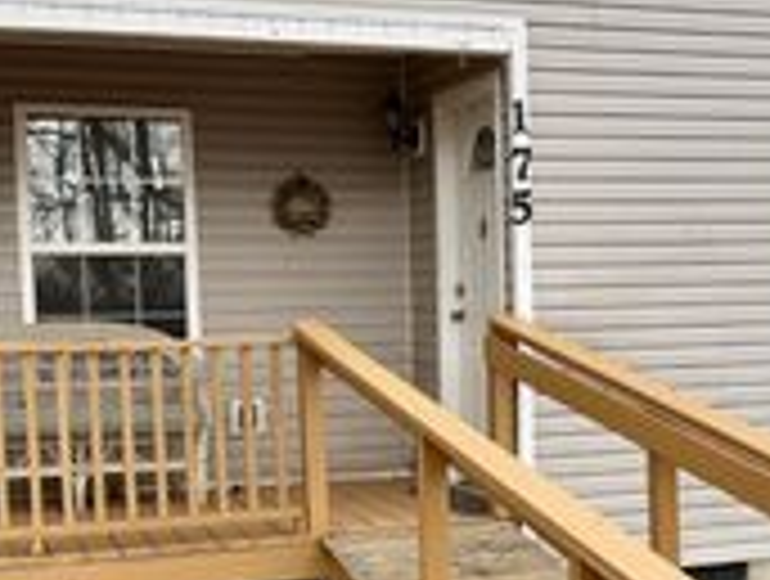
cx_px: 576
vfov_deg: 21.0
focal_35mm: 70
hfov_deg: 27.3
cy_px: 393
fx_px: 1560
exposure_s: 1/920
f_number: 1.78
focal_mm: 6.76
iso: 80
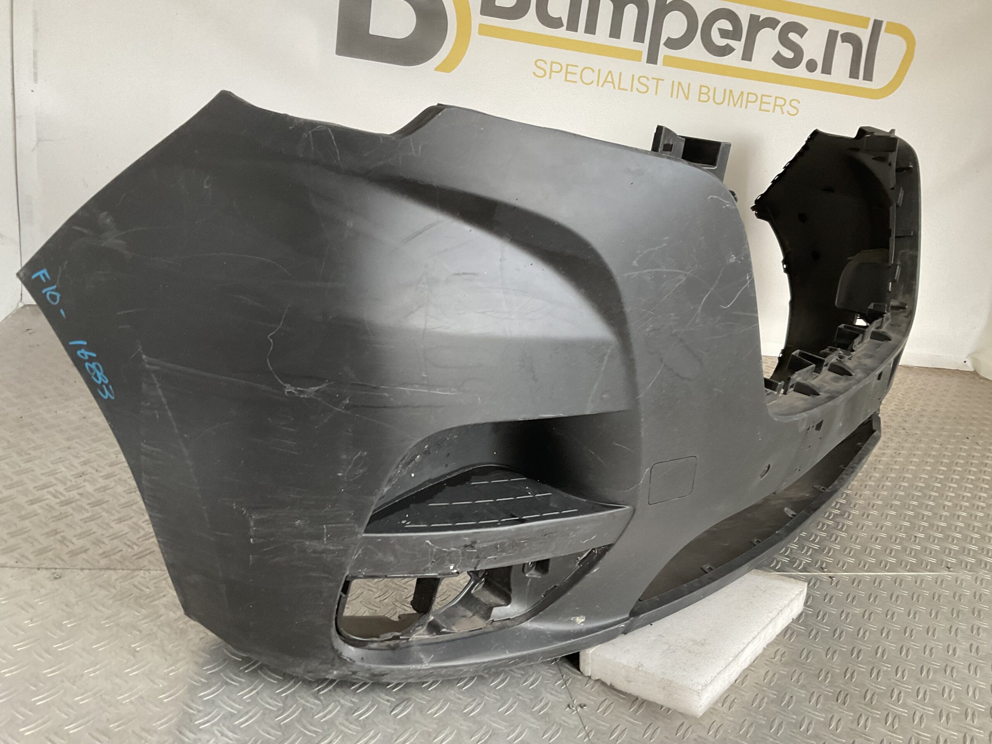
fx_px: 831
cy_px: 372
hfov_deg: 61.7
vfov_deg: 48.2
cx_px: 496
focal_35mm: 29
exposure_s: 1/50
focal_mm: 3
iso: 100
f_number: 1.8
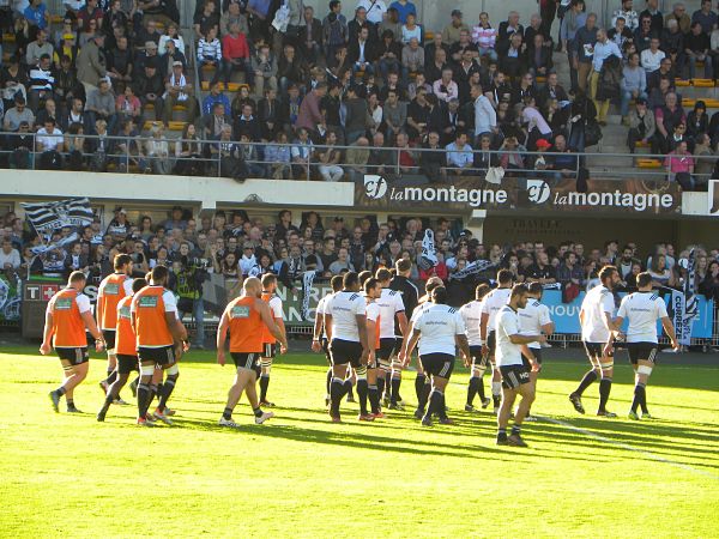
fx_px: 5130
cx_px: 360
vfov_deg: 6.0
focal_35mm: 247
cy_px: 270
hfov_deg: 8.0
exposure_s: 1/105
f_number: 4.5
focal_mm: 44
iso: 64
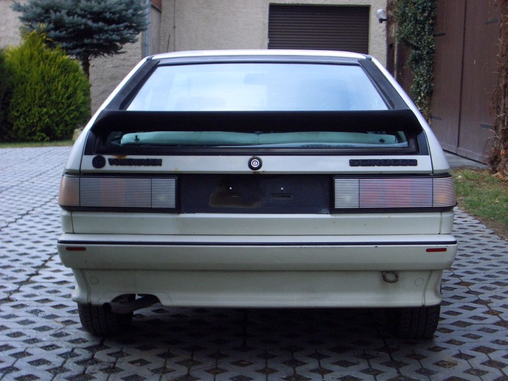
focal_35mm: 62
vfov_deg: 23.7
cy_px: 190
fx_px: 910
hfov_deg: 31.2
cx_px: 254
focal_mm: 10.2
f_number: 3.5
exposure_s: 1/125
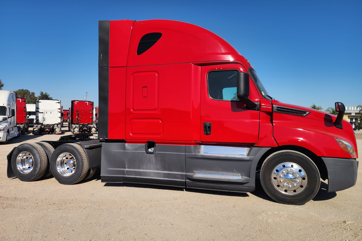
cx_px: 181
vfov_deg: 53.1
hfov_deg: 73.7
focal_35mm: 24
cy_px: 127
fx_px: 241
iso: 12
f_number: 1.8
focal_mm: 6.4
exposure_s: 1/1501
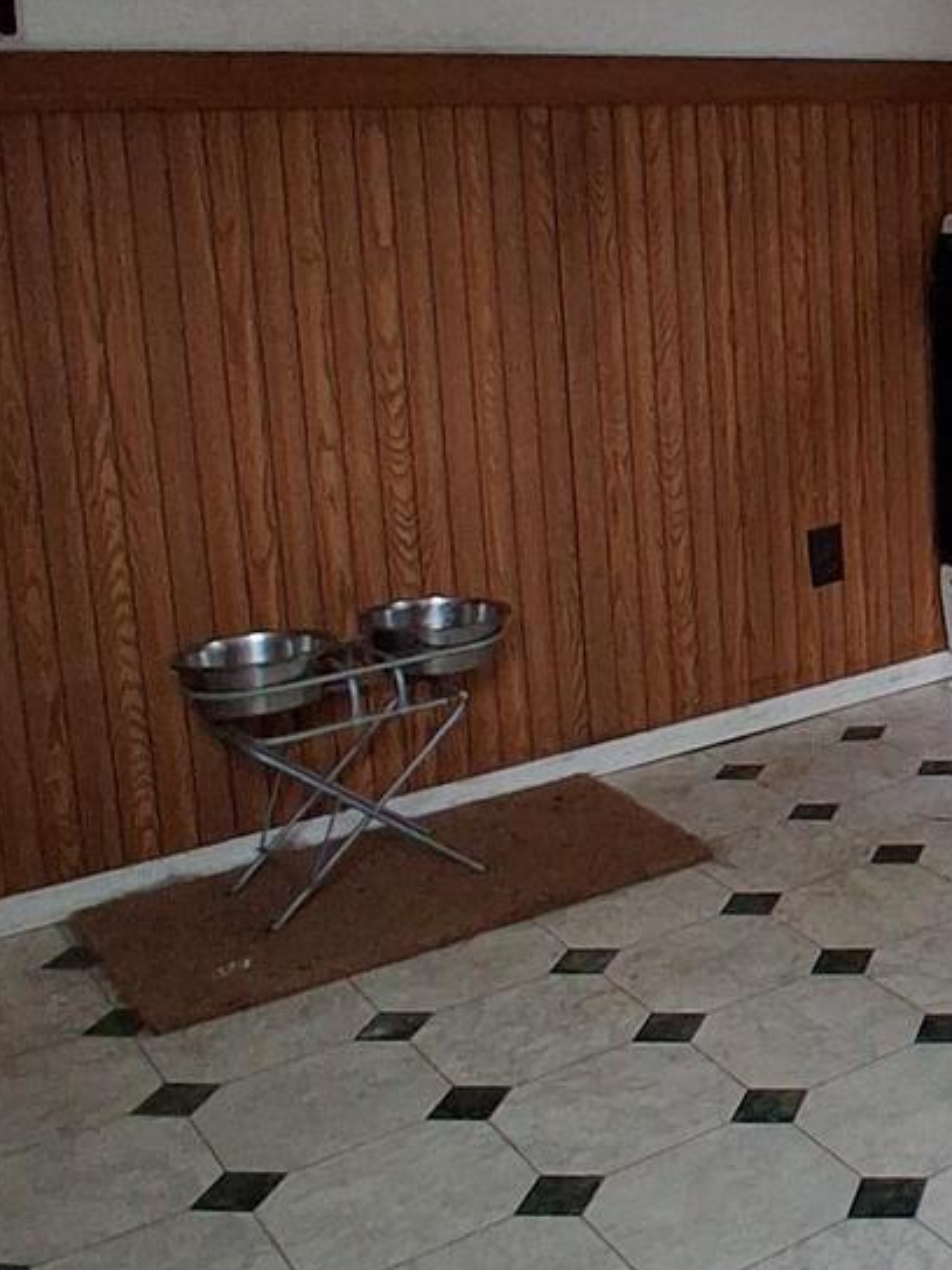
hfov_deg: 25.7
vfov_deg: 39.1
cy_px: 399
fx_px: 1760
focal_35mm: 48
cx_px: 1259
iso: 160
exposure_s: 1/120
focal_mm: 1.4
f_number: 2.2
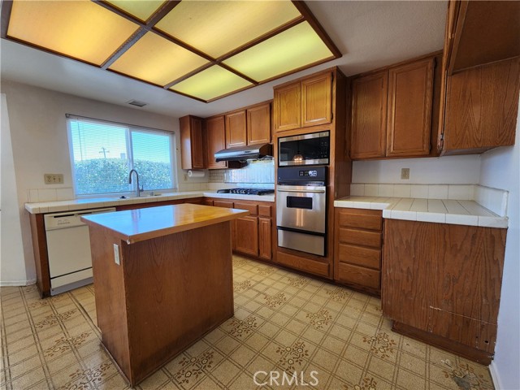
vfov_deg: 89.9
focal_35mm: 13
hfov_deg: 106.2
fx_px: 195
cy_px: 195
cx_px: 260
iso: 100
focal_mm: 2.2
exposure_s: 1/60
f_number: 2.2
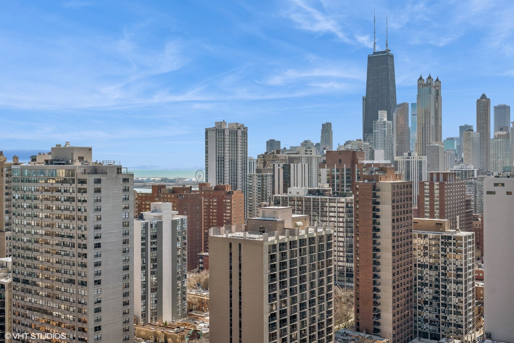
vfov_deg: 33.4
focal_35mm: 40
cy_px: 172
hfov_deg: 48.5
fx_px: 571
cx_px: 257
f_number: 9
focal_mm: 27
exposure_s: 1/1600
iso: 320
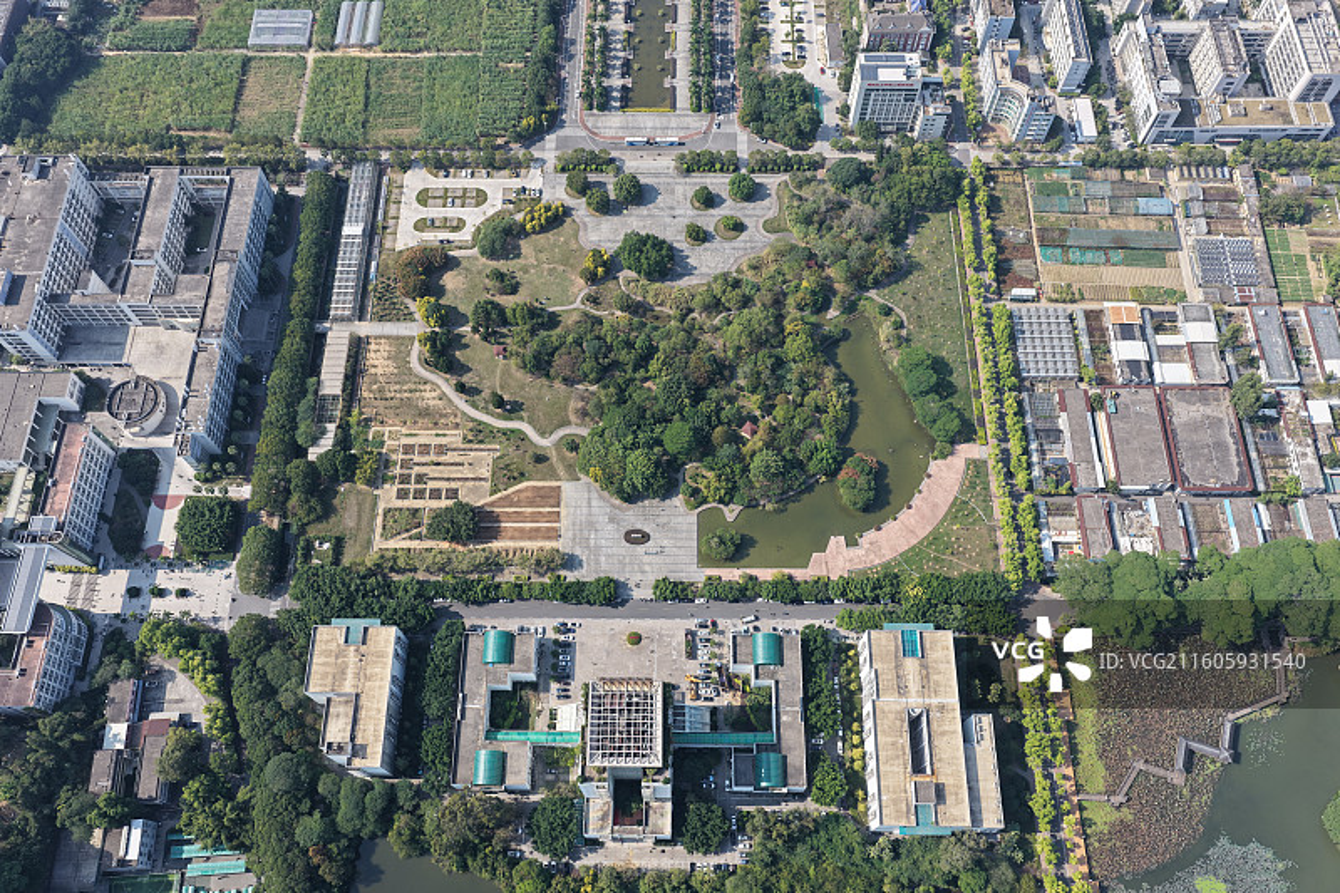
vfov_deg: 46.4
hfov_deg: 65.5
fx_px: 1042
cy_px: 446
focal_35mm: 28
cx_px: 670
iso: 100
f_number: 3.2
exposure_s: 1/500
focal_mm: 14.45
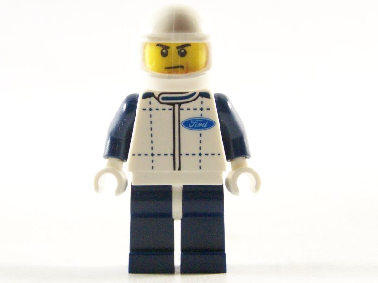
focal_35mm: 106
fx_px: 1157
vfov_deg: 14.0
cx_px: 179
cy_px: 131
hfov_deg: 18.5
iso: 400
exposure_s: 1/60
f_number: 3.2
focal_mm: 13.7
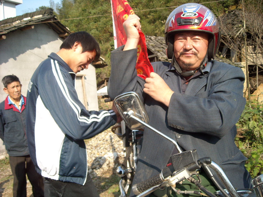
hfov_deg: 52.6
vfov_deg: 40.7
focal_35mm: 35
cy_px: 98
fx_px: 266
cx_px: 132
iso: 64
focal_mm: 5.7
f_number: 2.8
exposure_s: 1/478
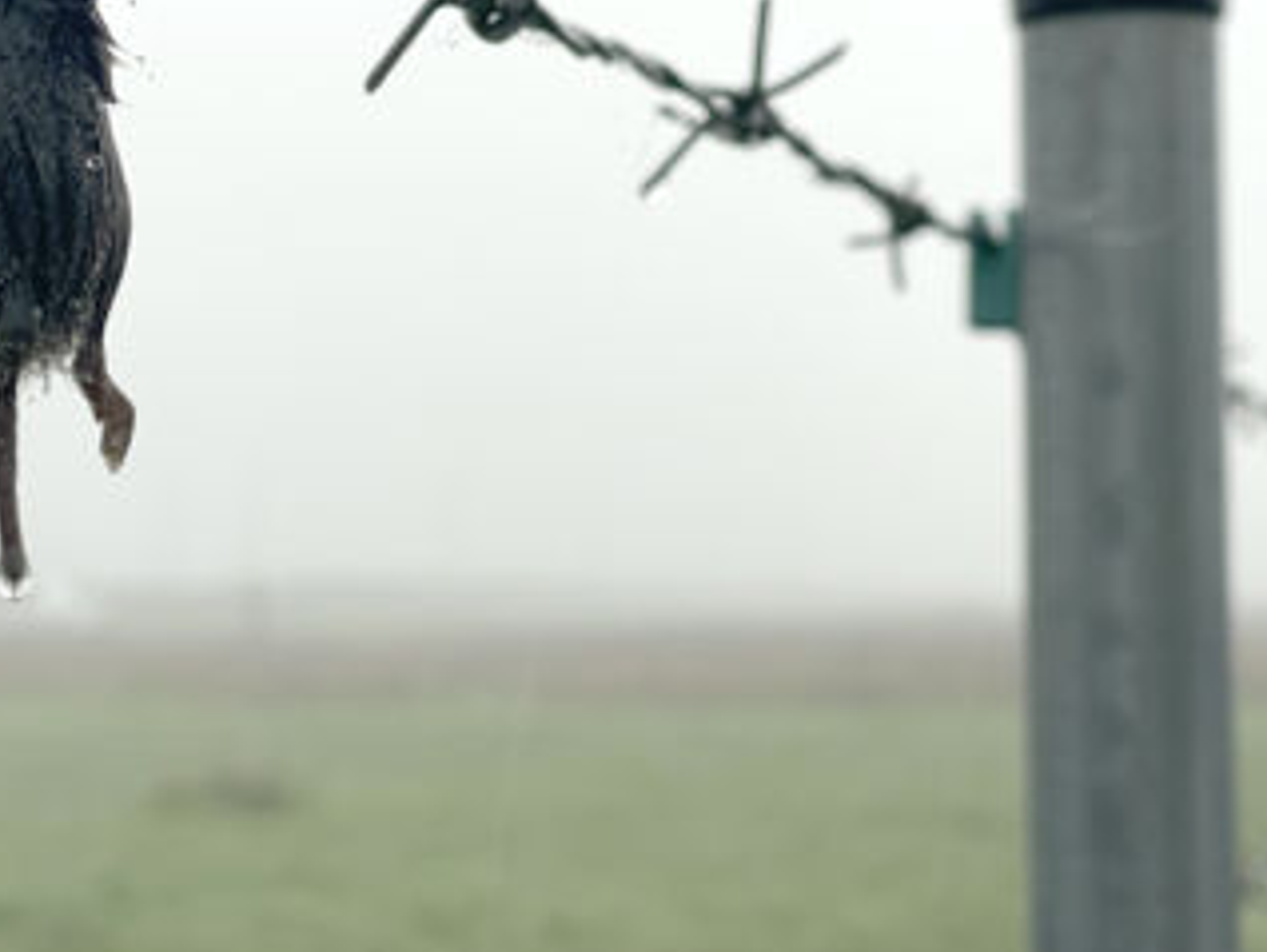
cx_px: 630
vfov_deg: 15.1
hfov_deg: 20.0
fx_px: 3590
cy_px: 251
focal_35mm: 98
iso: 25
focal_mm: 6
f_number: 2
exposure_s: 1/112
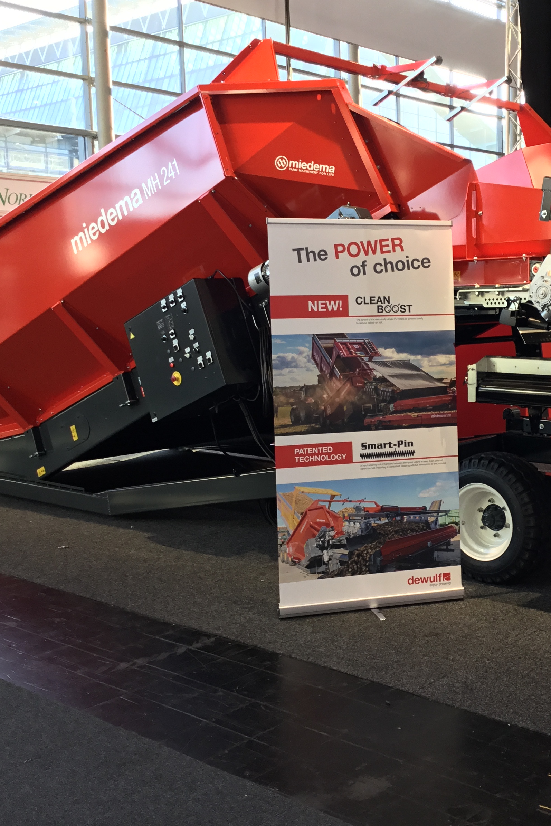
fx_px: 1010
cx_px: 414
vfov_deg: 44.5
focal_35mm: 44
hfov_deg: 30.0
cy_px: 407
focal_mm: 3.3
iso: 32
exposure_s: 1/40
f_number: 2.4
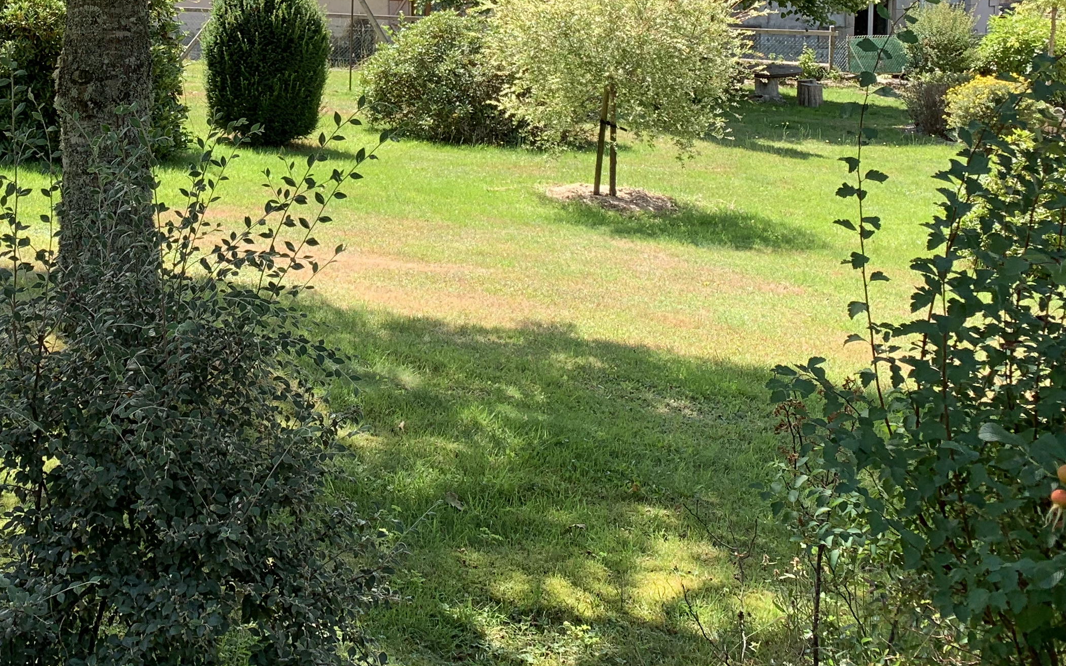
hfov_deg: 36.7
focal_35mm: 53
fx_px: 1540
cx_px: 195
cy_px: 21
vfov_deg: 23.5
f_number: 1.8
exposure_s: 1/375
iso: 25
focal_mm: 4.25
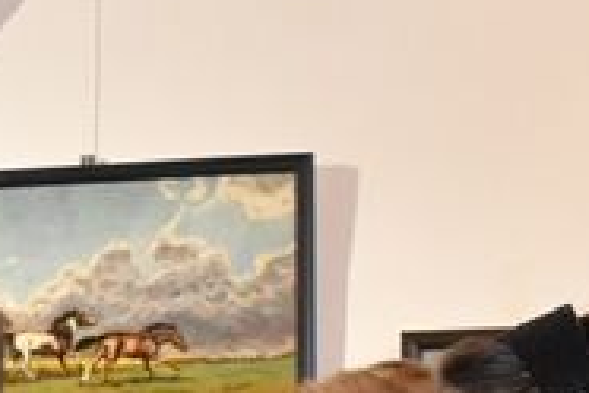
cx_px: -326
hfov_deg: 11.3
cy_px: 727
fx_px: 2843
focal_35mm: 174
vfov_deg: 7.6
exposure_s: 1/60
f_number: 8
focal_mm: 21
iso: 2800
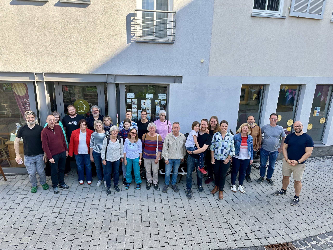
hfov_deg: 71.6
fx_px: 231
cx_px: 166
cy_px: 125
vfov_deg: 56.8
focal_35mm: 24
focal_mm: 6.86
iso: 80
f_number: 1.78
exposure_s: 1/797
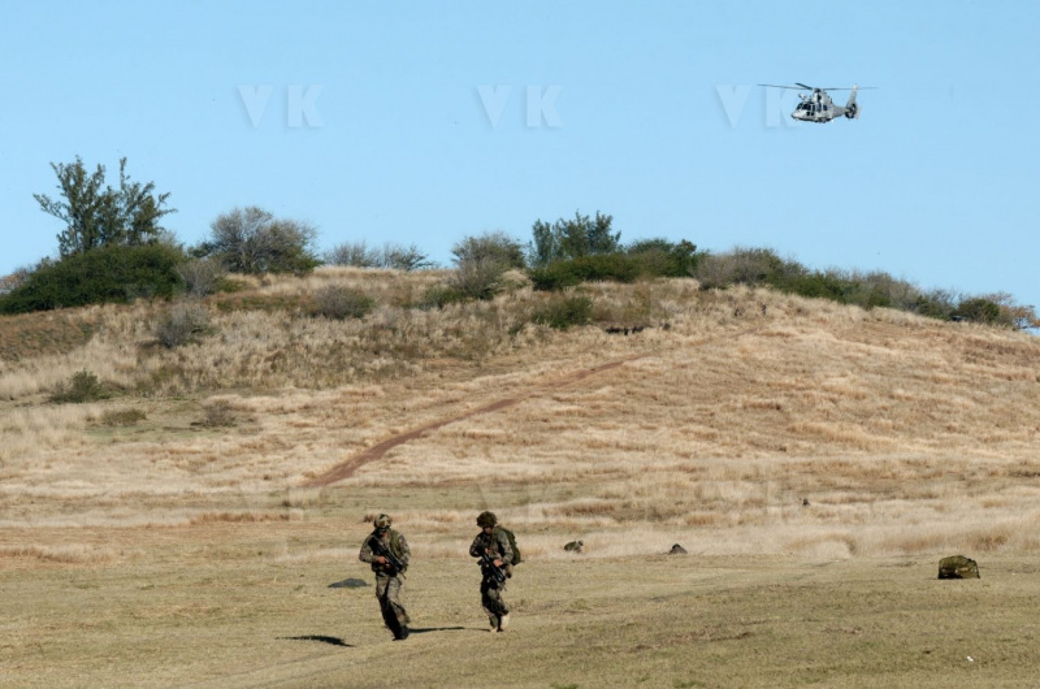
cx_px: 520
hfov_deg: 7.4
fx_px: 8001
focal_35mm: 278
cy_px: 344
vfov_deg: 4.9
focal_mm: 185
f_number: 11
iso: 160
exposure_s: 1/640
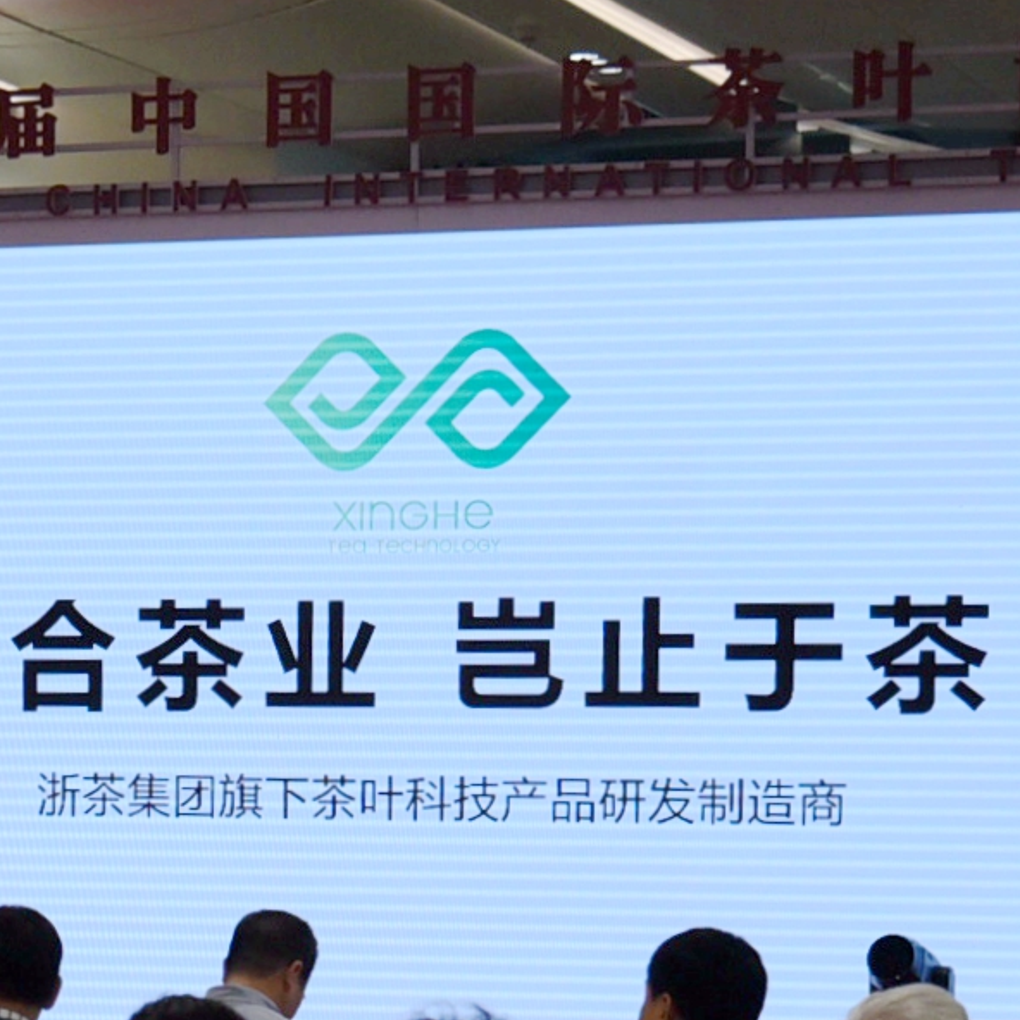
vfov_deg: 12.1
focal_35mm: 143
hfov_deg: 12.0
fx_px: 4767
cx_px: -115
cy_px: 987
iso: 1000
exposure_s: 1/800
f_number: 4
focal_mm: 34
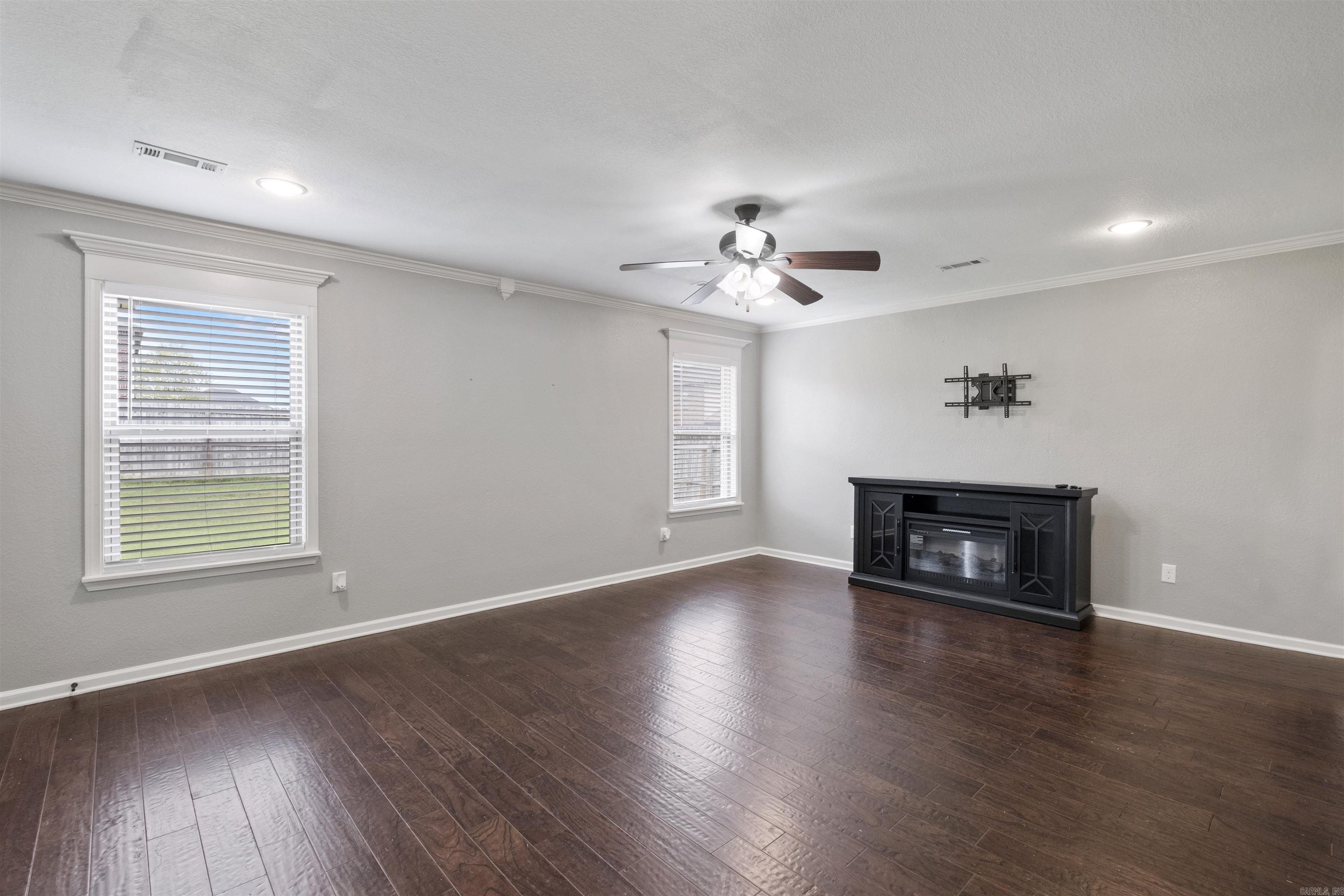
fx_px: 560
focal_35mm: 15
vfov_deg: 77.3
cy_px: 448
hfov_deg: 100.4
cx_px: 672
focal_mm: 10
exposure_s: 1/5
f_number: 9
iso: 320
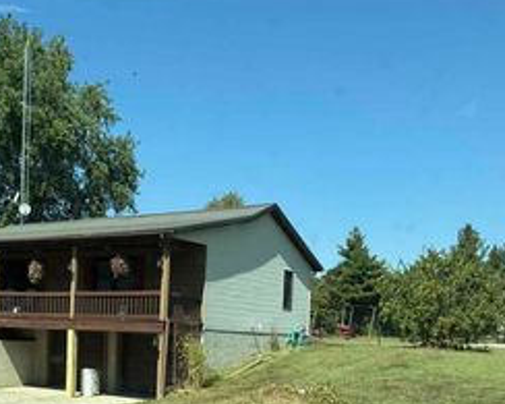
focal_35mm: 48
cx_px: 128
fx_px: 717
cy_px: 341
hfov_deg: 37.9
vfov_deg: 30.4
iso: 80
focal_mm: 6.76
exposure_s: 1/2959
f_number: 1.78
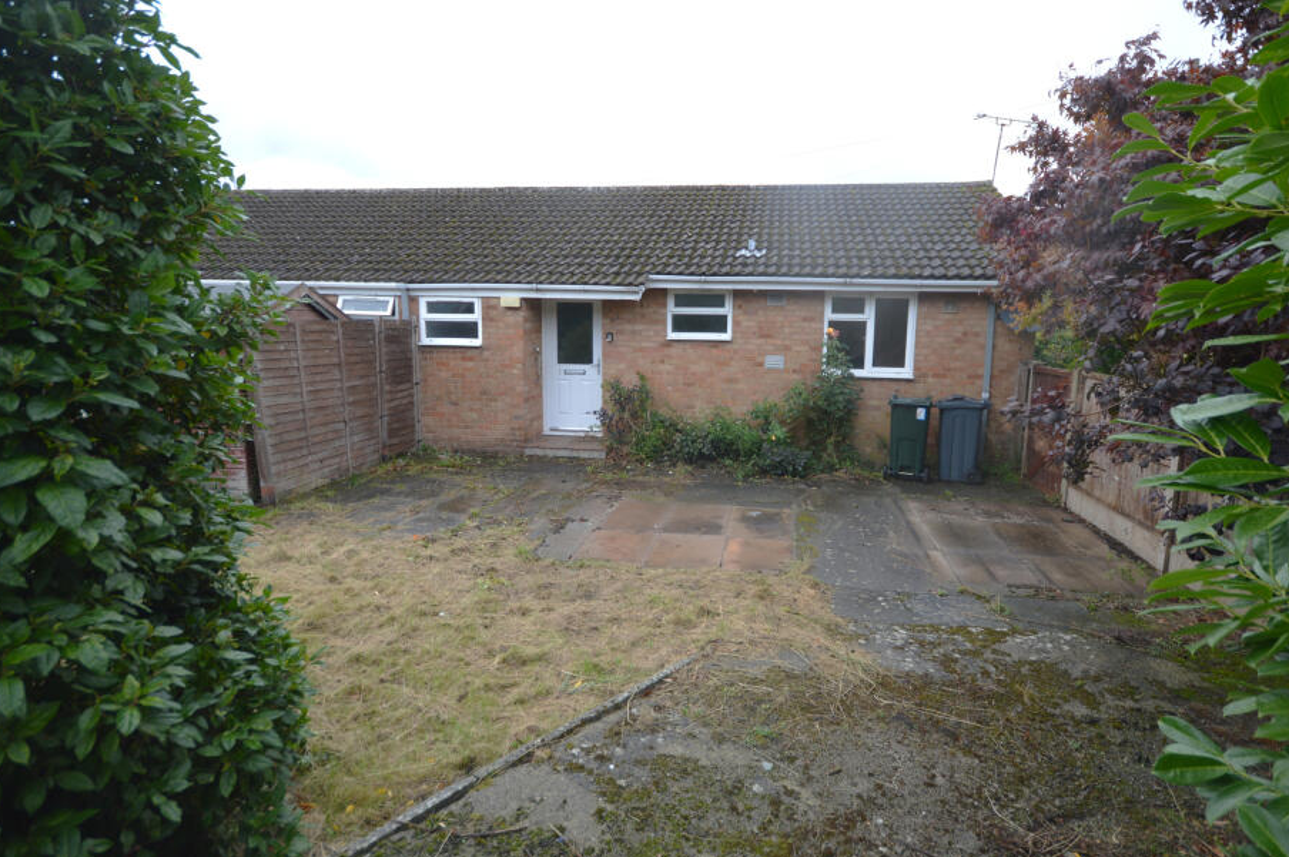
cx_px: 687
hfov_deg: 93.2
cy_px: 416
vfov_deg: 70.3
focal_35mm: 17
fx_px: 608
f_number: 5.6
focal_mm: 10
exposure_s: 1/125
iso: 125
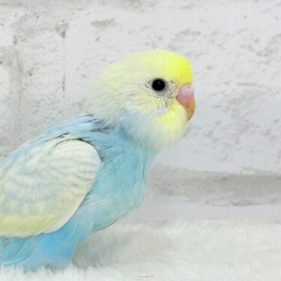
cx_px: 73
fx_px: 716
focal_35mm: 78
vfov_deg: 22.2
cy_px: 144
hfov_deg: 22.0
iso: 32
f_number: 1.6
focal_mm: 5.96
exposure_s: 1/50
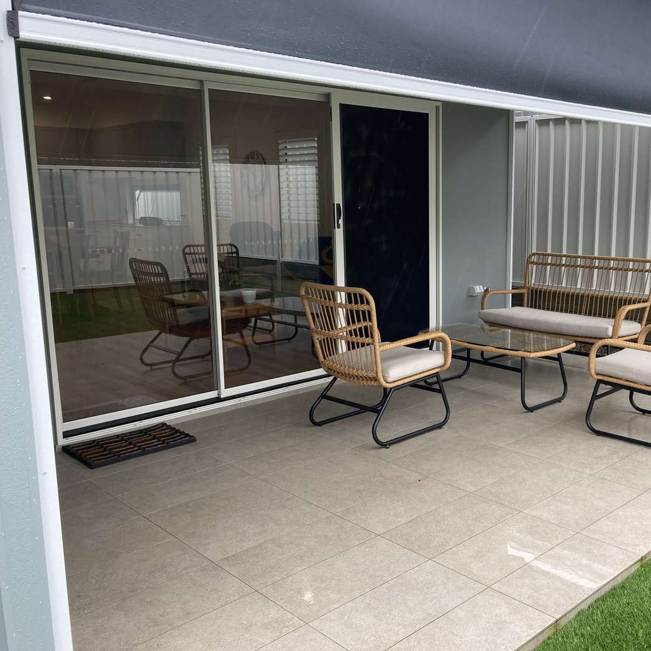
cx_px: 433
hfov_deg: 47.7
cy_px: 329
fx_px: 723
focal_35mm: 34
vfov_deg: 48.4
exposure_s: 1/100
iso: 25
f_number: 1.8
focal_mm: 3.99
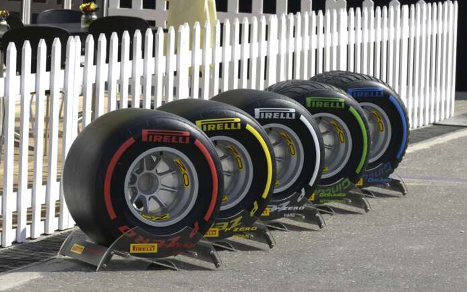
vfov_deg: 6.1
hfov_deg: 9.8
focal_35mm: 215
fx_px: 2736
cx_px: 234
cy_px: 155
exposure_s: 1/400
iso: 400
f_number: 16
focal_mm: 210
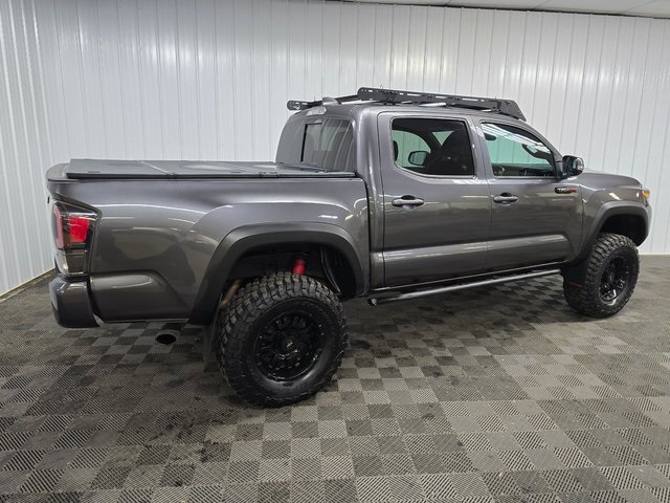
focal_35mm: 23
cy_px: 252
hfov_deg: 73.9
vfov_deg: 58.9
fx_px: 445
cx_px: 335
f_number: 1.7
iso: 400
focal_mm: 6.3
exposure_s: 1/120
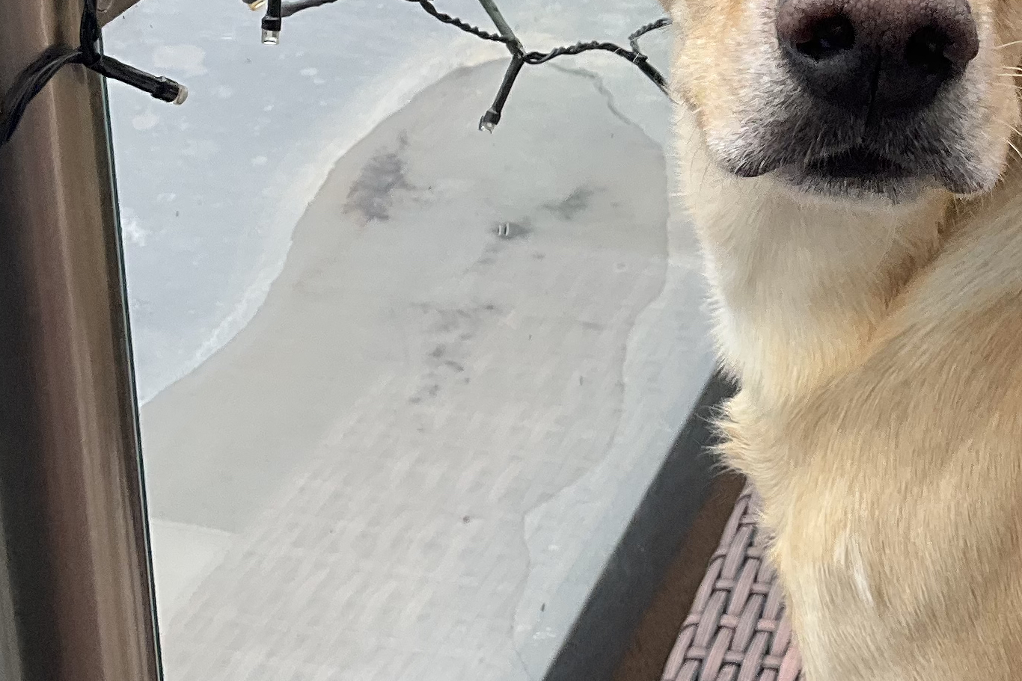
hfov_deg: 22.1
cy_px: -35
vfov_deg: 15.0
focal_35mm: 89
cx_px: 986
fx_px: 2527
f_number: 1.8
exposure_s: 1/650
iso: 25
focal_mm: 3
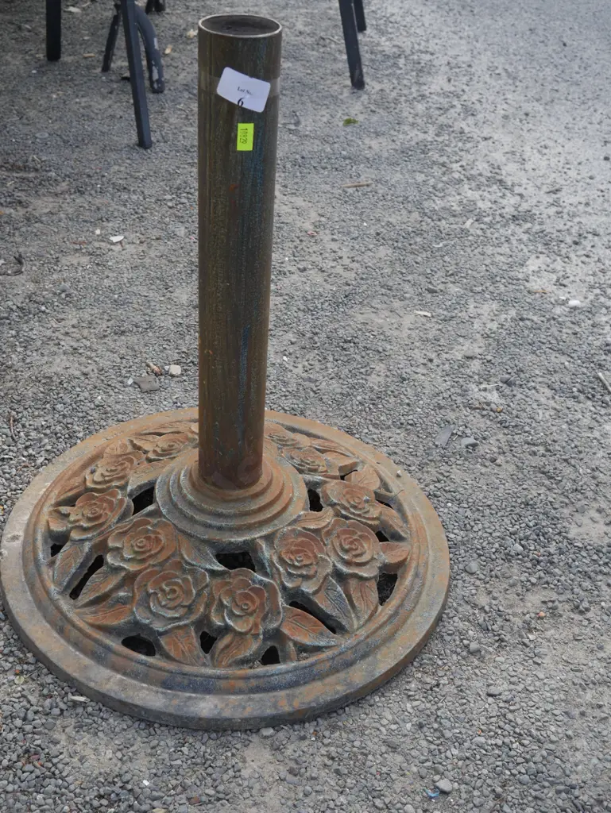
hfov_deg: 34.4
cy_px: 406
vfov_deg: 44.8
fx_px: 988
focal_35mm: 42
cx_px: 306
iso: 200
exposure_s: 1/160
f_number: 6.3
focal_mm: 21
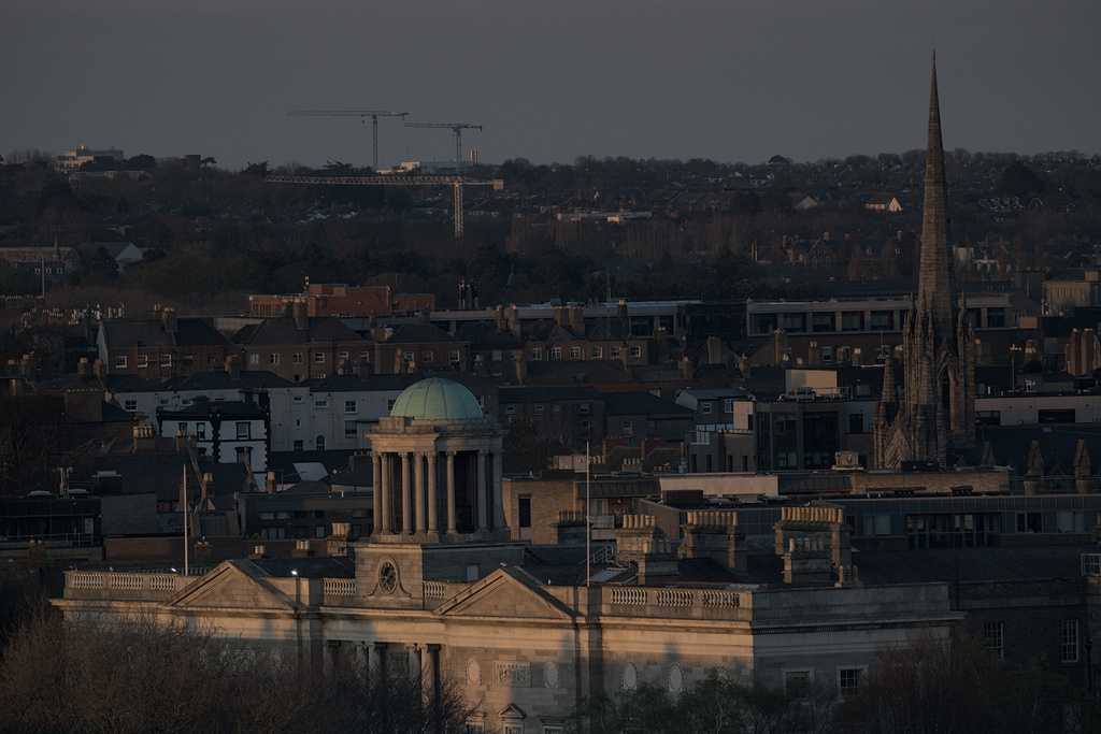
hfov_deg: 5.8
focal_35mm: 356
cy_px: 367
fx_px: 10888
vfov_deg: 3.9
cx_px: 550
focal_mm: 237
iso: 3200
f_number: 6.3
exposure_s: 1/350
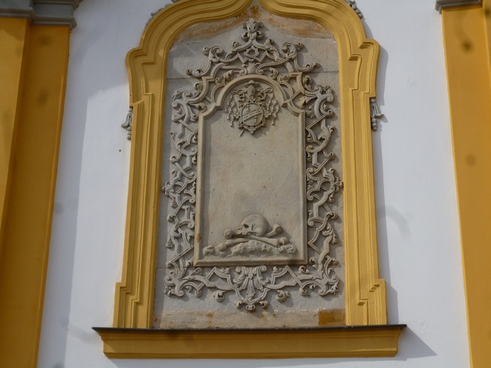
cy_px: 184
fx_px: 894
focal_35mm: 63
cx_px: 246
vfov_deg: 23.3
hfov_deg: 30.7
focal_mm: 11.2
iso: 100
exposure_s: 1/100
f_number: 14
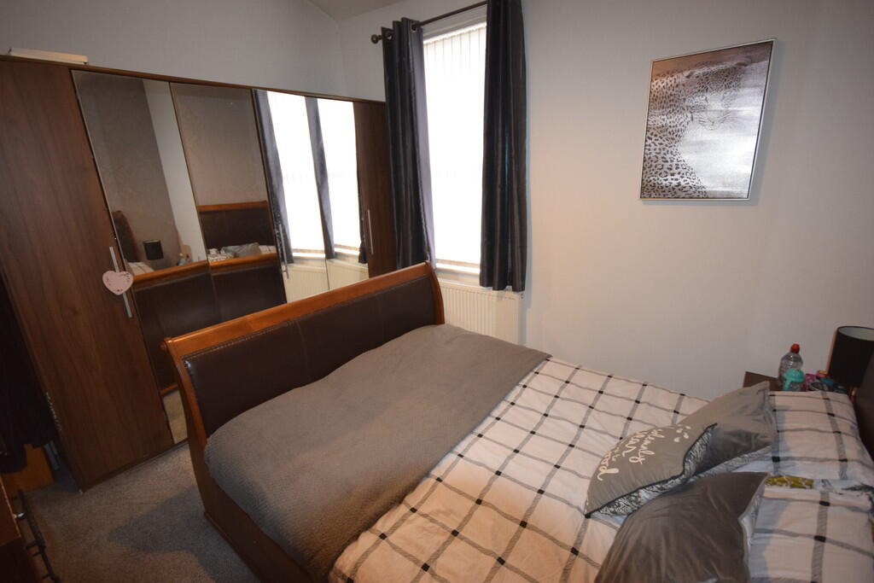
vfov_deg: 72.1
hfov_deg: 95.0
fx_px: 401
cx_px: 437
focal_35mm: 16
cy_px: 292
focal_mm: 11
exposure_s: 1/60
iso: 1800
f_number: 4.2
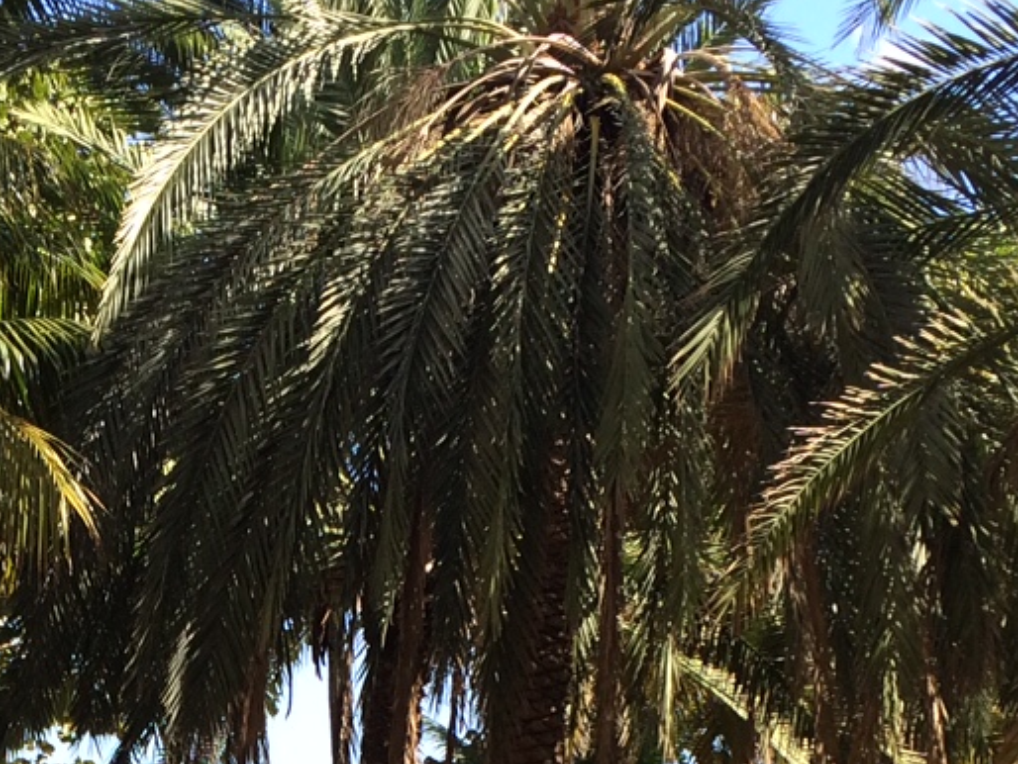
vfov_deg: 15.0
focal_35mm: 92
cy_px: 1102
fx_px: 2707
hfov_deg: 21.0
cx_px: 170
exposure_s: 1/604
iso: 32
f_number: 2.2
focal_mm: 4.15
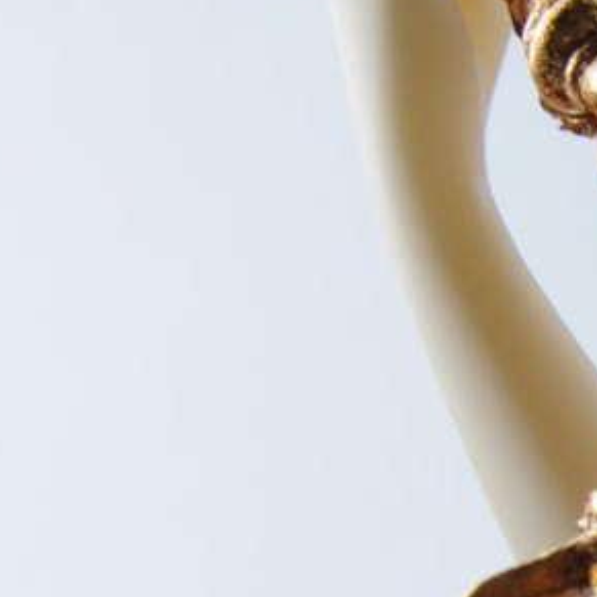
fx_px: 7219
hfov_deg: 4.7
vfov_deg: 4.7
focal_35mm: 370
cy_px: 833
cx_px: 1217
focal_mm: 44
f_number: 14
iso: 200
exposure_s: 1/160
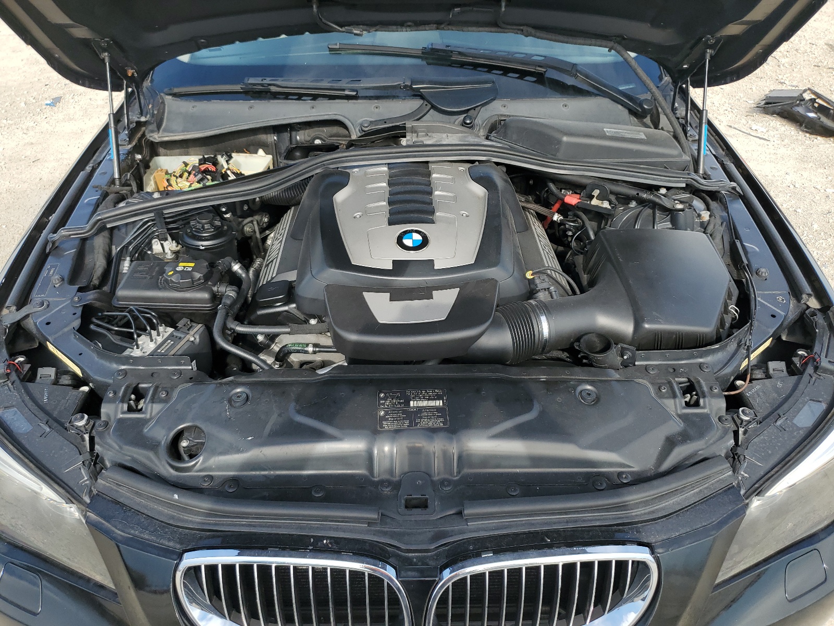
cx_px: 417
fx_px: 626
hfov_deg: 67.3
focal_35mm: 26
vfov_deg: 53.1
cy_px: 313
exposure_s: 1/1111
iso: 50
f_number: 1.5
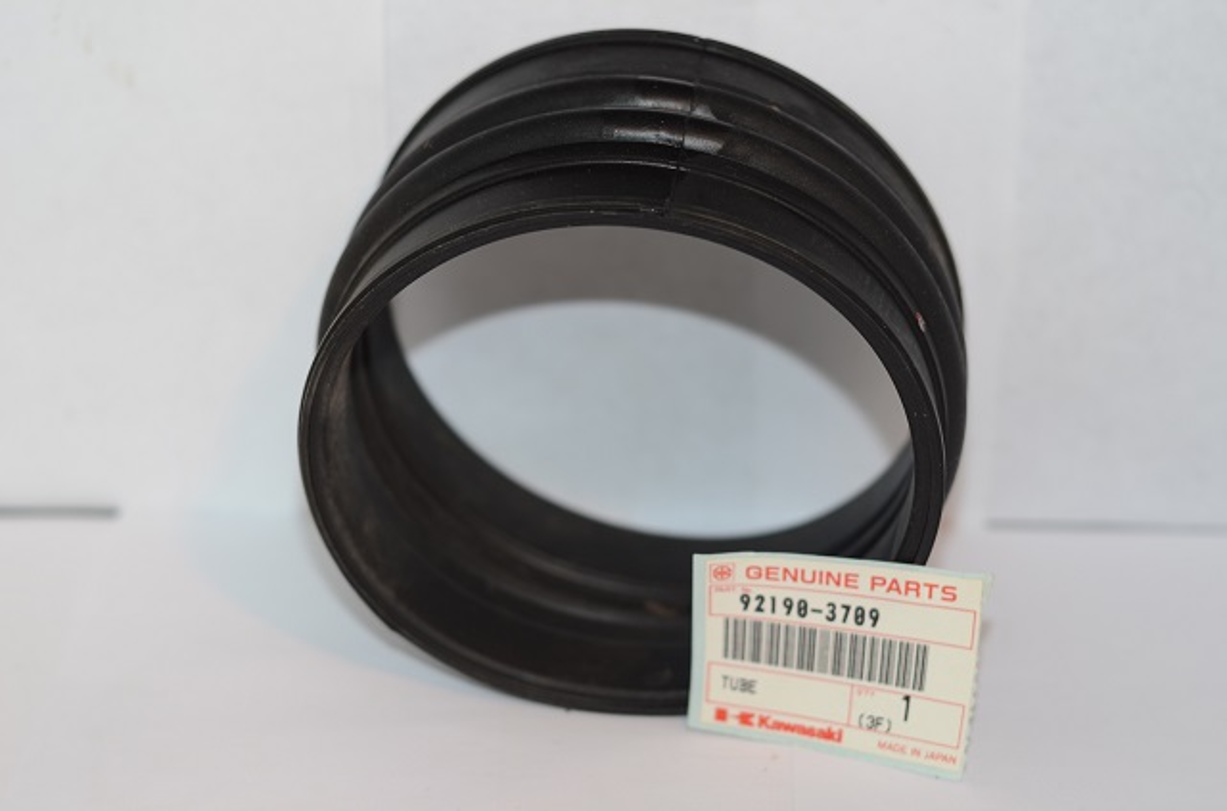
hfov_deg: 27.1
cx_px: 614
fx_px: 2549
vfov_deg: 18.1
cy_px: 406
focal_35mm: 75
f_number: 2.8
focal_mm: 50
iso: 100
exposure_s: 1/60
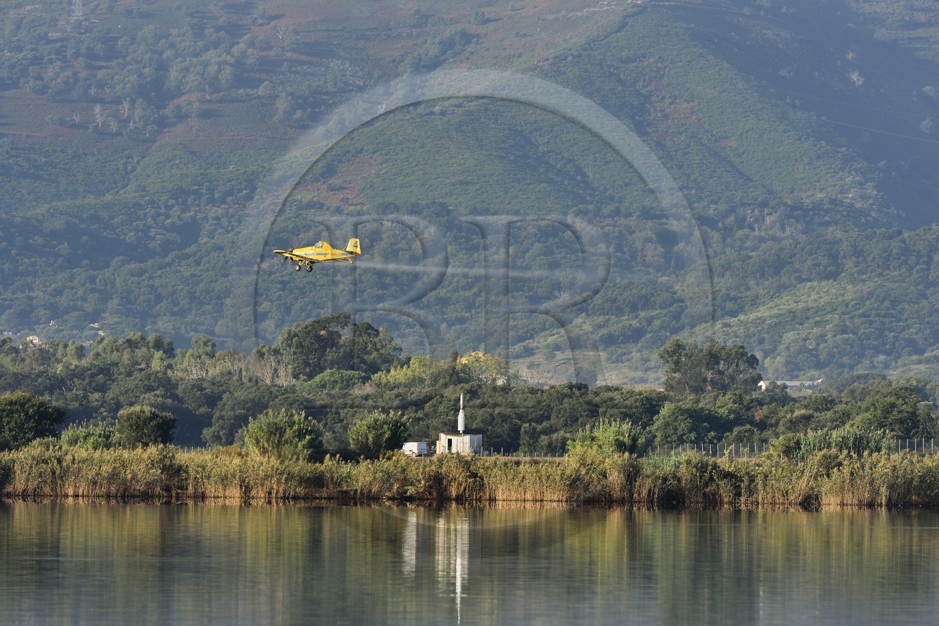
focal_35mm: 280
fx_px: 7301
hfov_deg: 7.4
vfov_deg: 4.9
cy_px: 313
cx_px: 470
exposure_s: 1/500
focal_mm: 280
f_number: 9
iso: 400
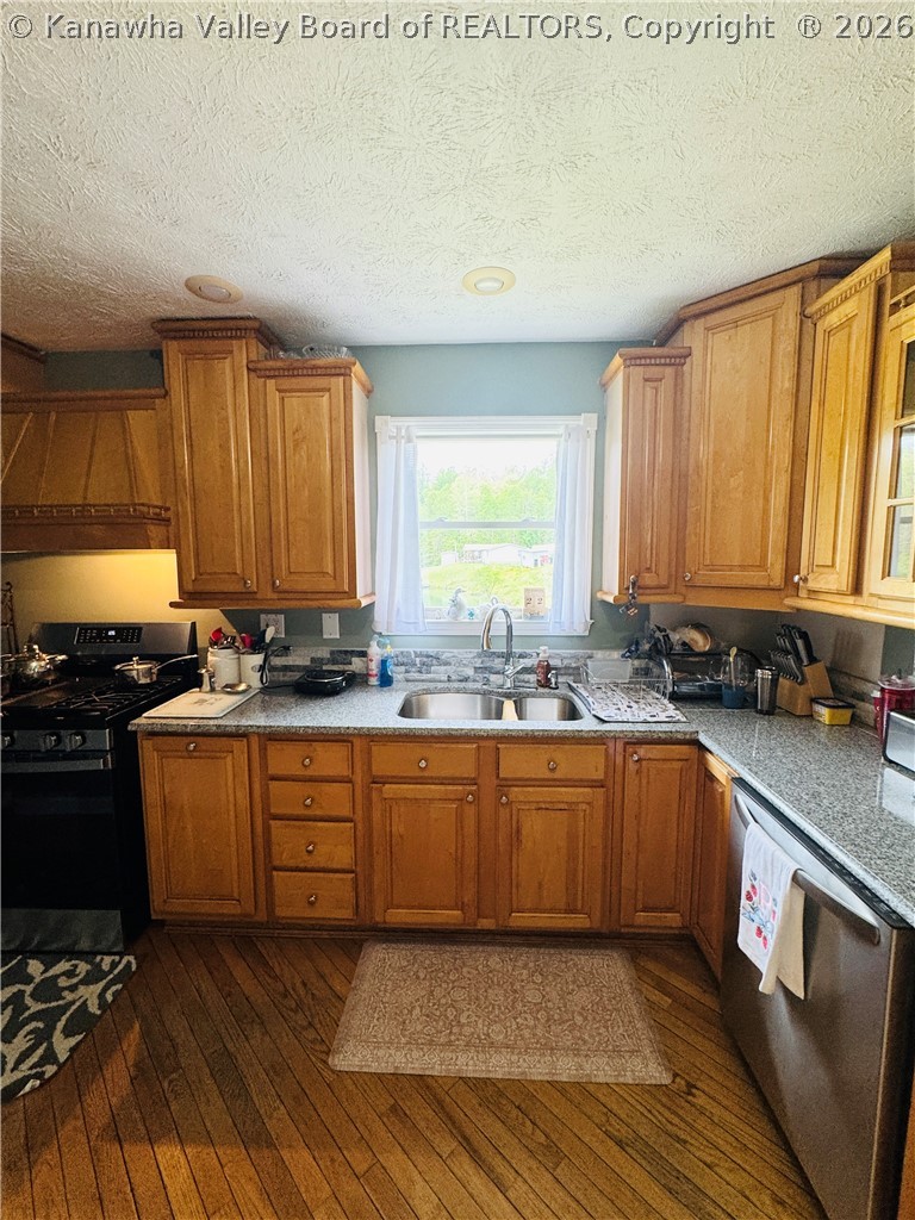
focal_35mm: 14
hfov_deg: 85.7
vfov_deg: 102.1
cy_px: 610
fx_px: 493
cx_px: 458
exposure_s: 1/99
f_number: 2.2
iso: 160
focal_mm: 2.22
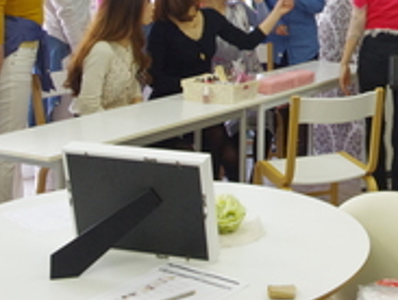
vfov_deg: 19.5
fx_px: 841
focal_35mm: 73
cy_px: -15
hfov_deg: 25.5
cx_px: 383
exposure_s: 1/45
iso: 800
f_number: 6.7
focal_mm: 21.25
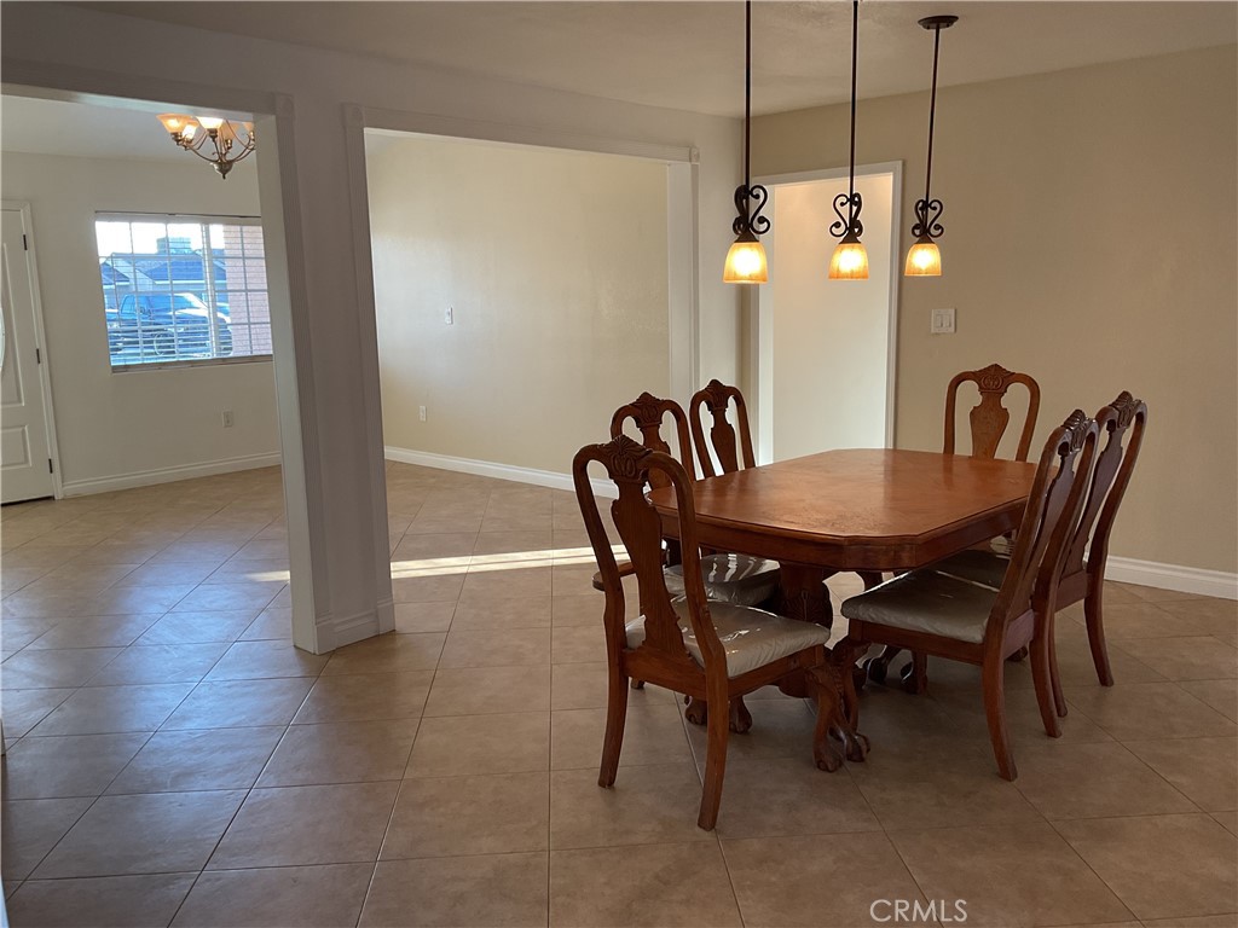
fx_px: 1037
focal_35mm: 29
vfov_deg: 48.2
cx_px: 619
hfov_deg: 61.7
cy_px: 464
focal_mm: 3
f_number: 1.8
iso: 50
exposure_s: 1/60
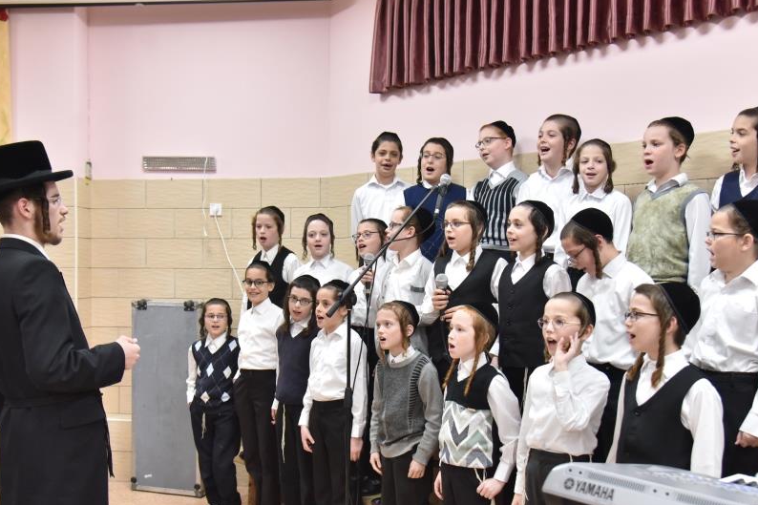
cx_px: 385
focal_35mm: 40
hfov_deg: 48.5
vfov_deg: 33.3
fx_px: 842
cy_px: 285
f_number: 4
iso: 2000
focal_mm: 31
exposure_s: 1/250
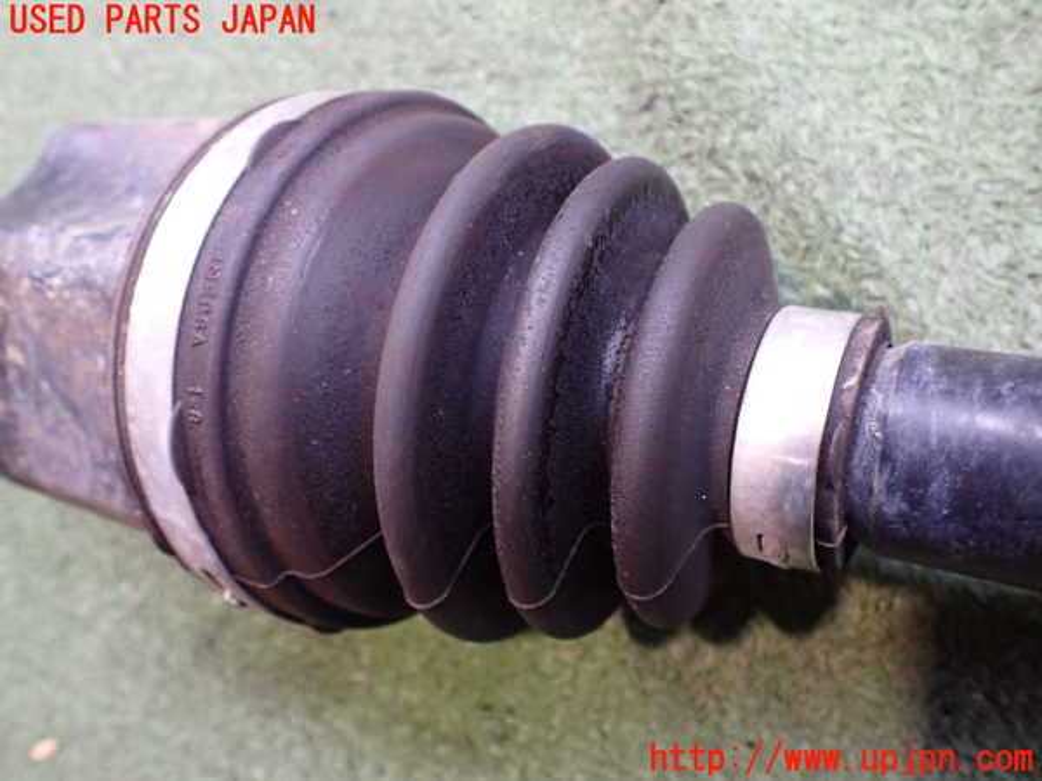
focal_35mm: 30
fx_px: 903
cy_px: 390
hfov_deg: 60.0
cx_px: 521
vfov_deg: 46.8
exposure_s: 1/50
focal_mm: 5.4
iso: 800
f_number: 2.3
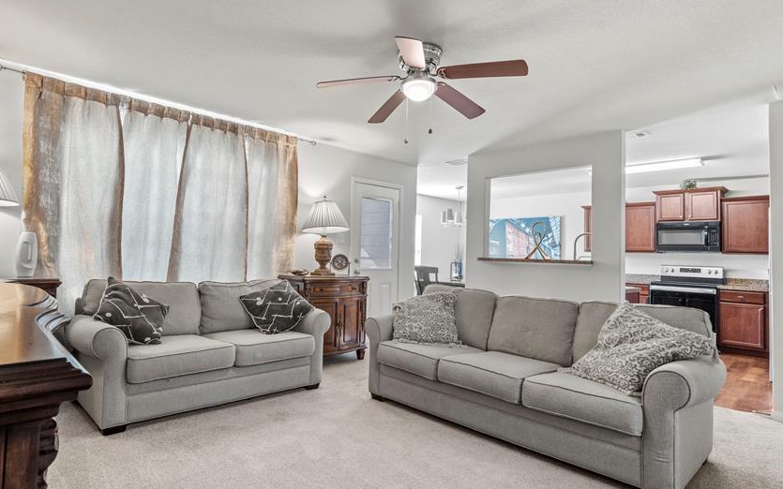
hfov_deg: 84.8
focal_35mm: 20
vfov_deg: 59.6
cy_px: 233
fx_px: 427
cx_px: 350
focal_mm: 16
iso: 250
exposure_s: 1.3
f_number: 9
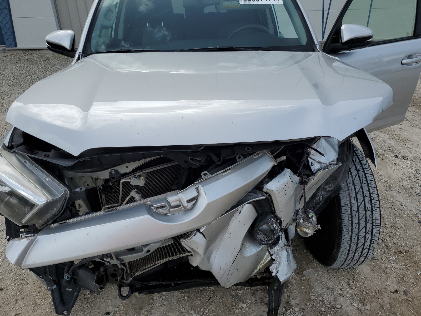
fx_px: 316
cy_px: 158
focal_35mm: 26
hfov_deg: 67.3
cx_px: 210
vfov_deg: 53.1
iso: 50
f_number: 1.5
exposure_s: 1/3333
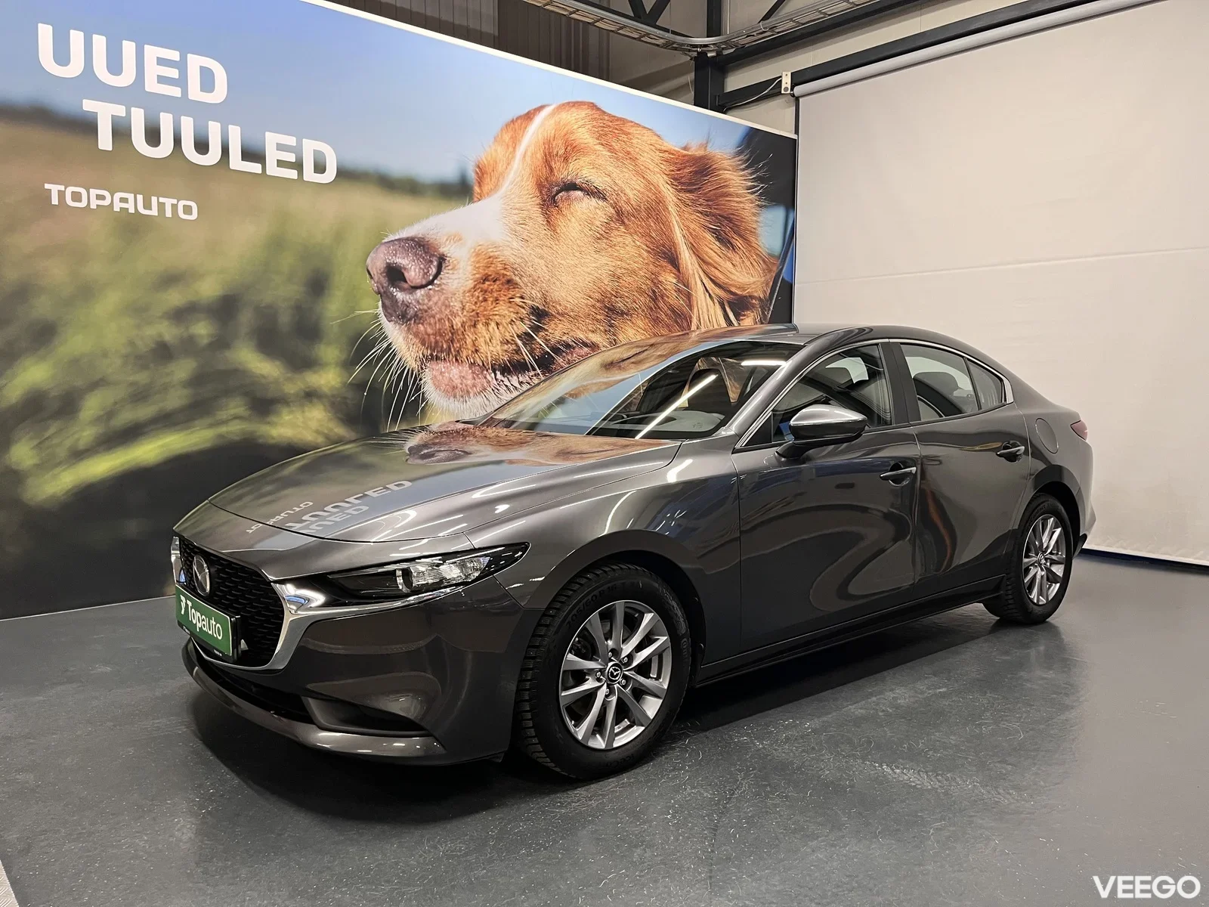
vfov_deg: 53.1
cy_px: 454
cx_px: 604
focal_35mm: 26
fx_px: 908
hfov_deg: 67.3
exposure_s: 1/50
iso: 100
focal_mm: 5.1
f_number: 1.6
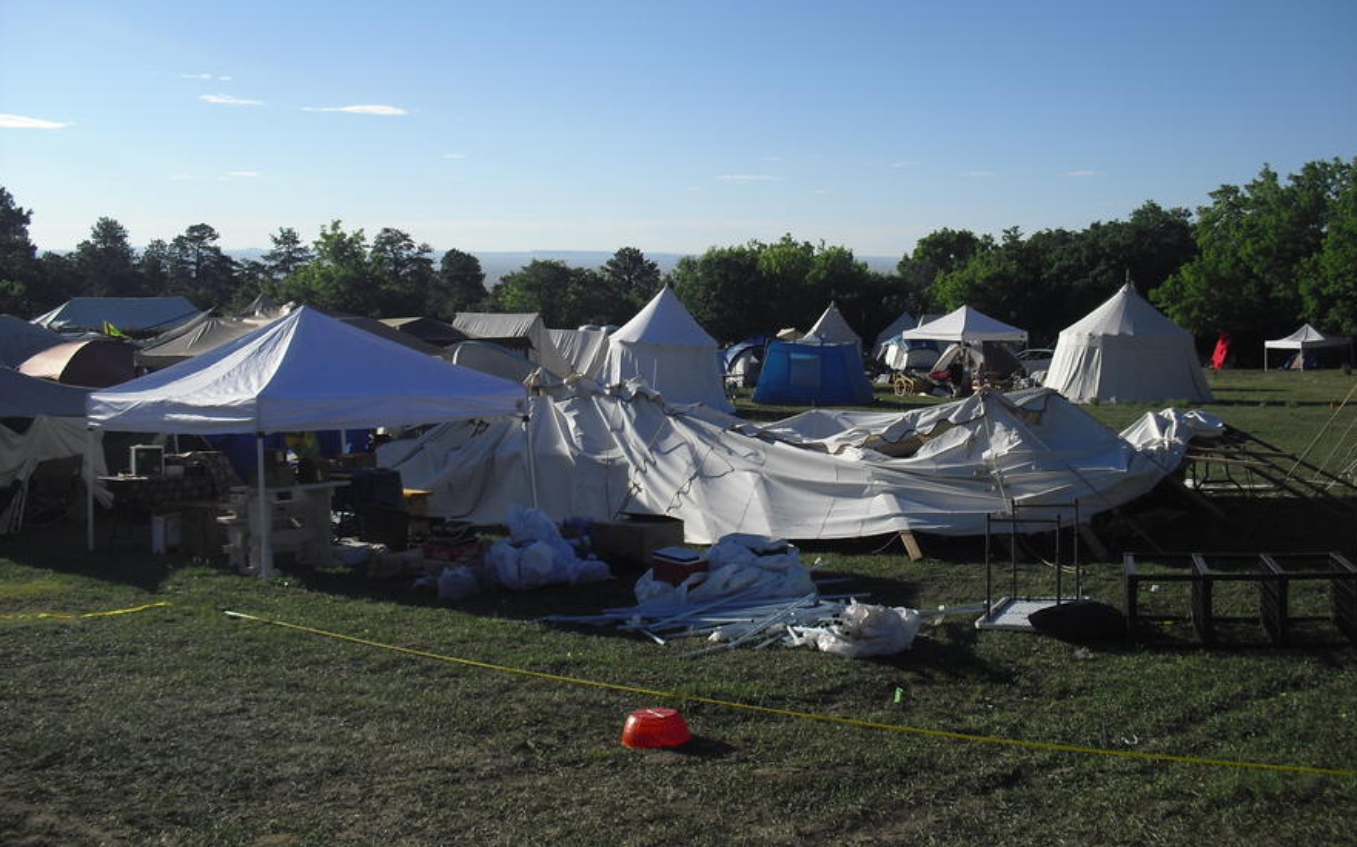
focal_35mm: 39
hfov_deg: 50.4
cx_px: 690
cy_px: 336
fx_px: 1442
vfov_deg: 32.6
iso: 64
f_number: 7.8
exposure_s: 1/200
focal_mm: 6.3
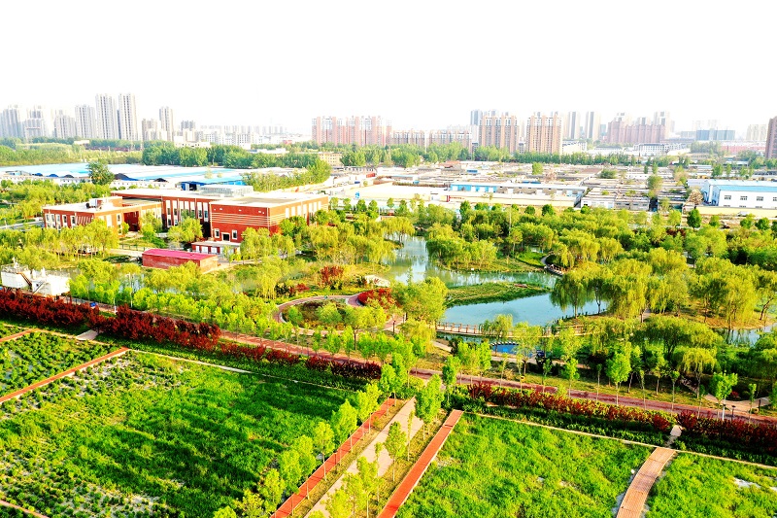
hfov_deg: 65.5
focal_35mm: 28
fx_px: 604
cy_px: 259
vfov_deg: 46.4
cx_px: 388
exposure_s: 1/50
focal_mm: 10.26
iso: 100
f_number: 8
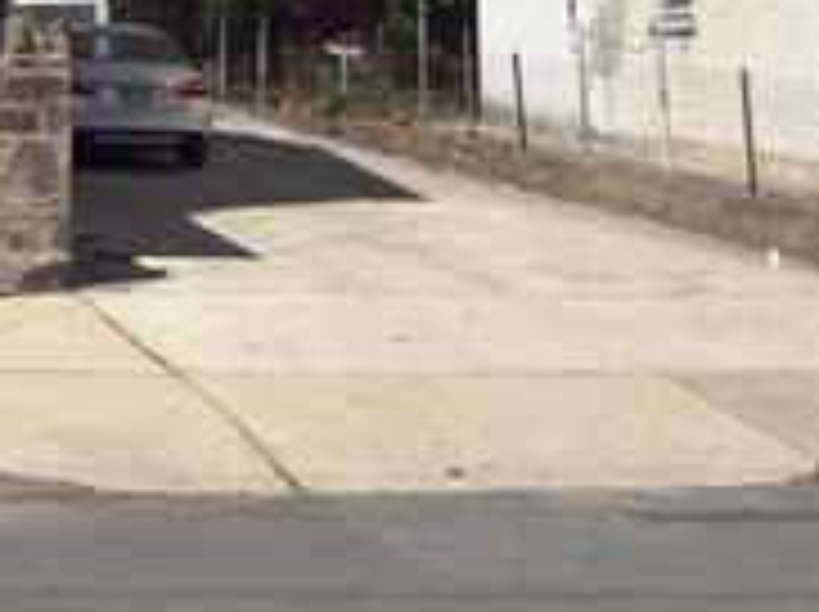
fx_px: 2079
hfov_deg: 20.7
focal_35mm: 88
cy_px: -182
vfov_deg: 15.9
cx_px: -184
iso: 64
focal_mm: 6.76
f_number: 1.78
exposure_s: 1/5618
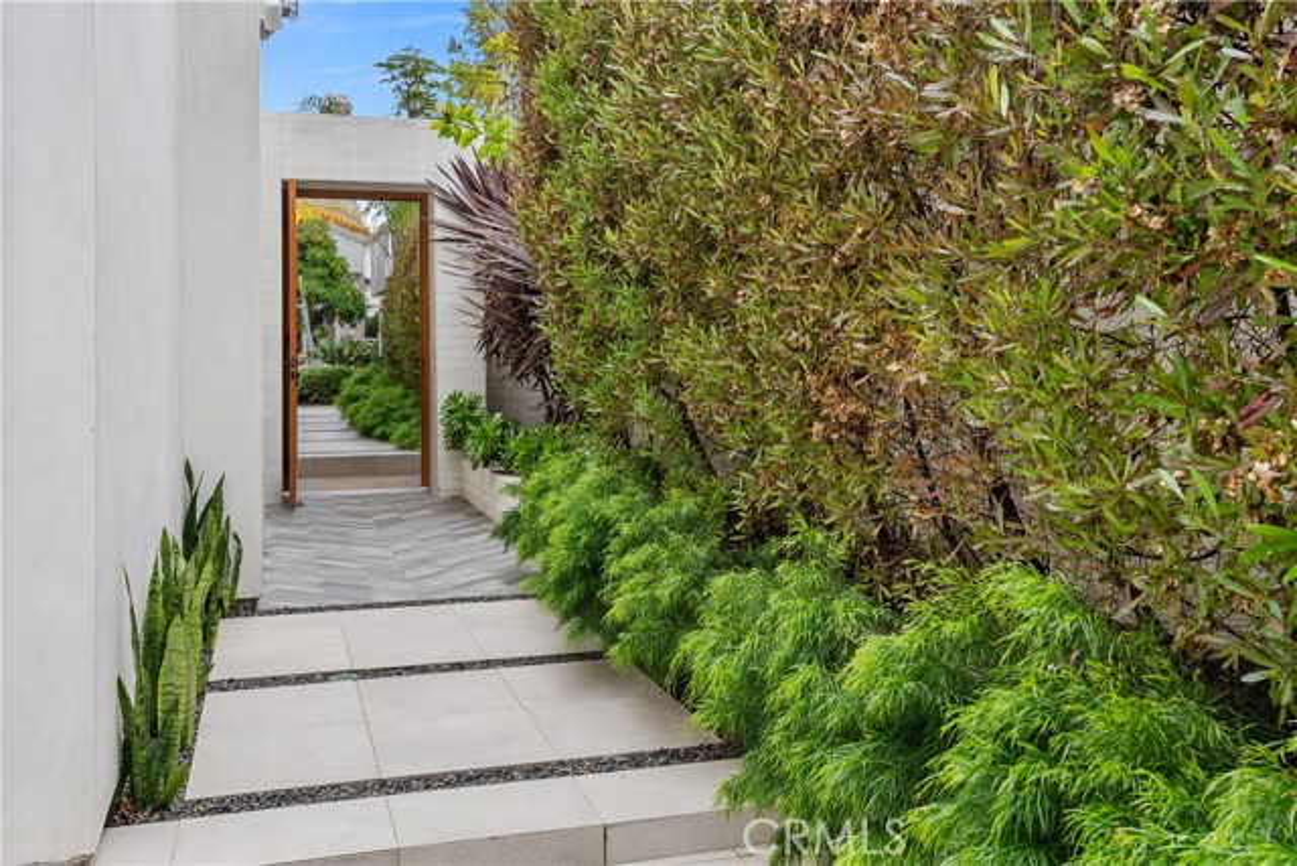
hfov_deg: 54.4
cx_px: 648
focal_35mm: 35
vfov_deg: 37.9
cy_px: 433
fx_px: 1261
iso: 100
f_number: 8
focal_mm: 35
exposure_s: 1/25
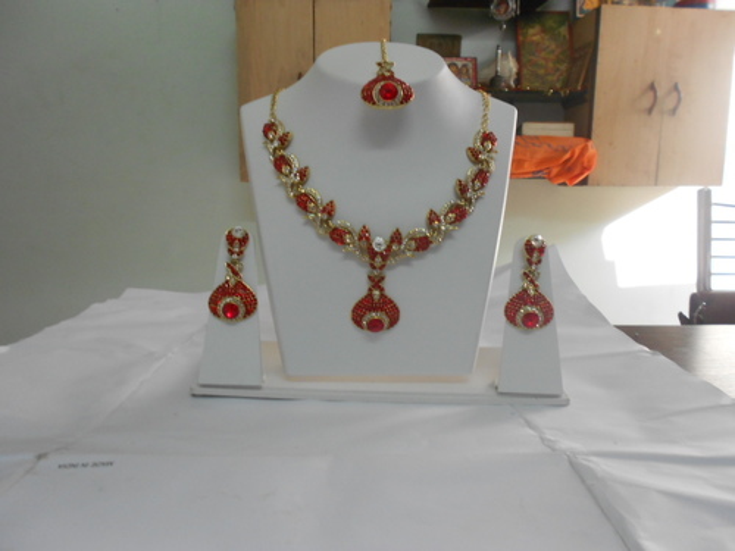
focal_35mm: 26
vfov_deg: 53.1
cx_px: 368
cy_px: 276
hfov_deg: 67.3
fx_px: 552
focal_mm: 4.6
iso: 160
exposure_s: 1/30
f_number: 3.2
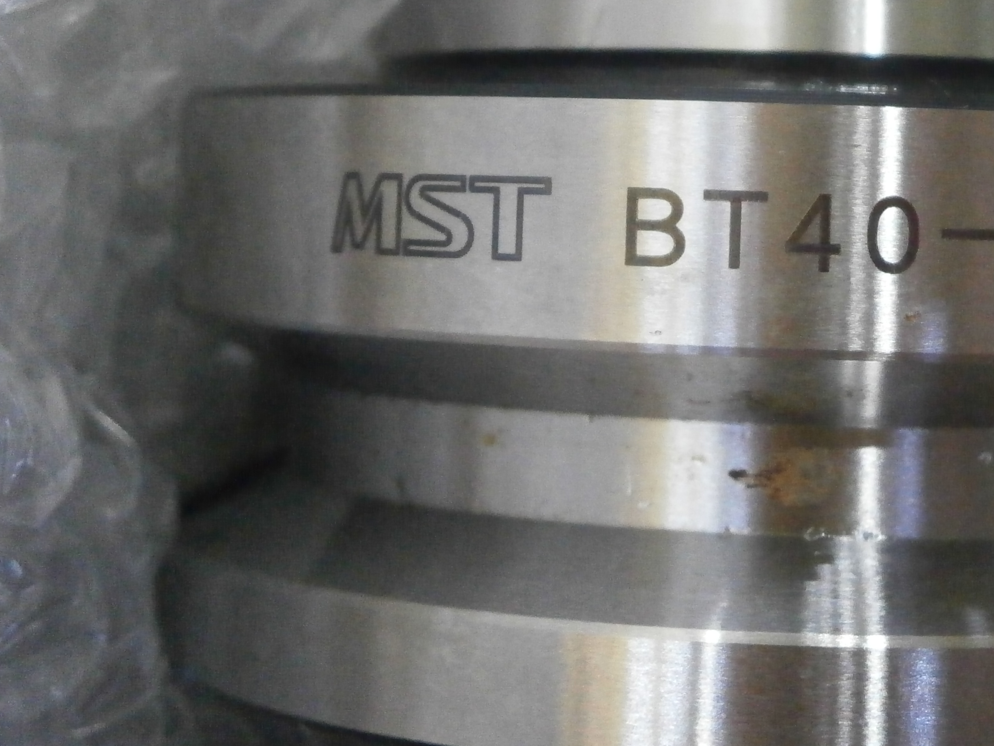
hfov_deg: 23.9
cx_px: 841
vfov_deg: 18.3
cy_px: 150
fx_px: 2297
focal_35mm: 80
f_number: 3.4
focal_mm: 8.3
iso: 800
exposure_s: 1/60
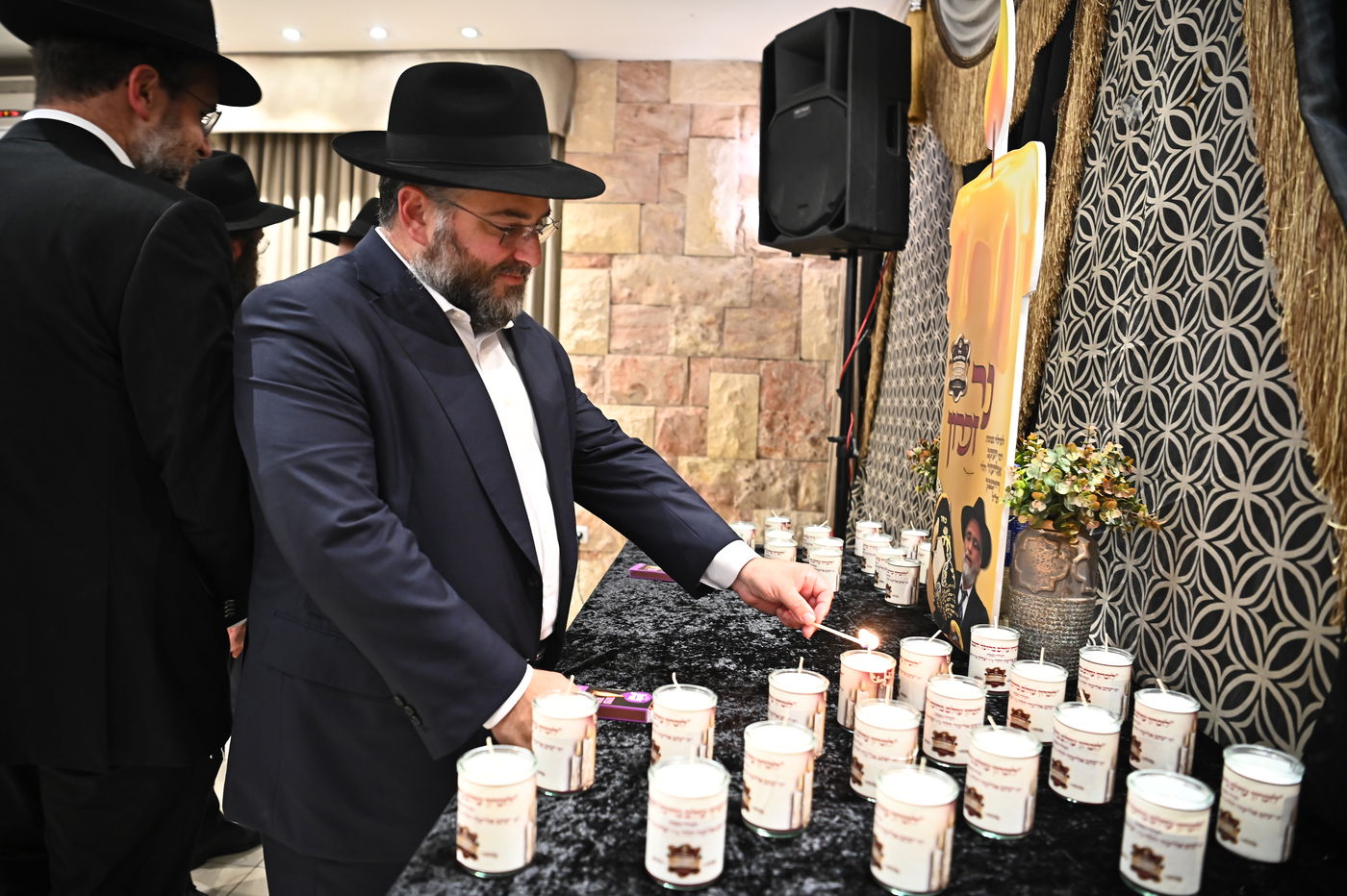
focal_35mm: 24
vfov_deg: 53.1
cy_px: 448
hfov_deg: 73.8
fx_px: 898
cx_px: 674
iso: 2000
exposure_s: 1/80
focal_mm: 24
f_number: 2.8
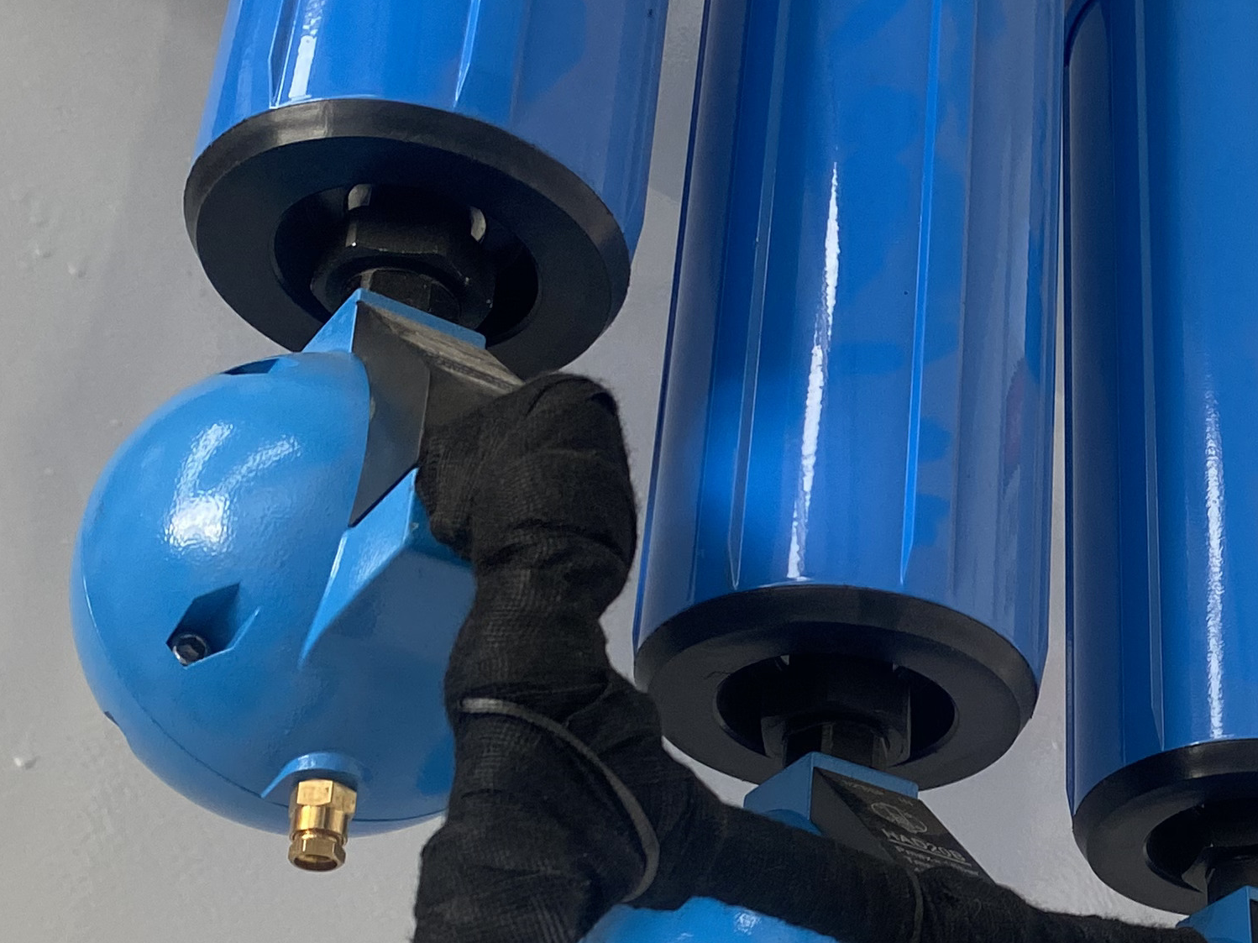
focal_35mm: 70
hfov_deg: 26.1
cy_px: 659
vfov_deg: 20.9
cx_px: 1299
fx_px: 2544
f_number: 1.8
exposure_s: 1/122
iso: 80
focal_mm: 4.25
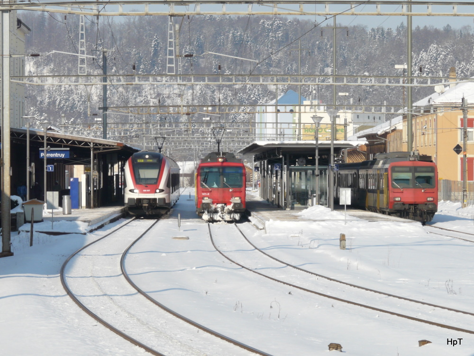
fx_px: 2300
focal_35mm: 168
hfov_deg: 11.8
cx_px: 237
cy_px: 178
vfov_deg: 8.8
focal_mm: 27.6
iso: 100
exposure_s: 1/500
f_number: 6.3
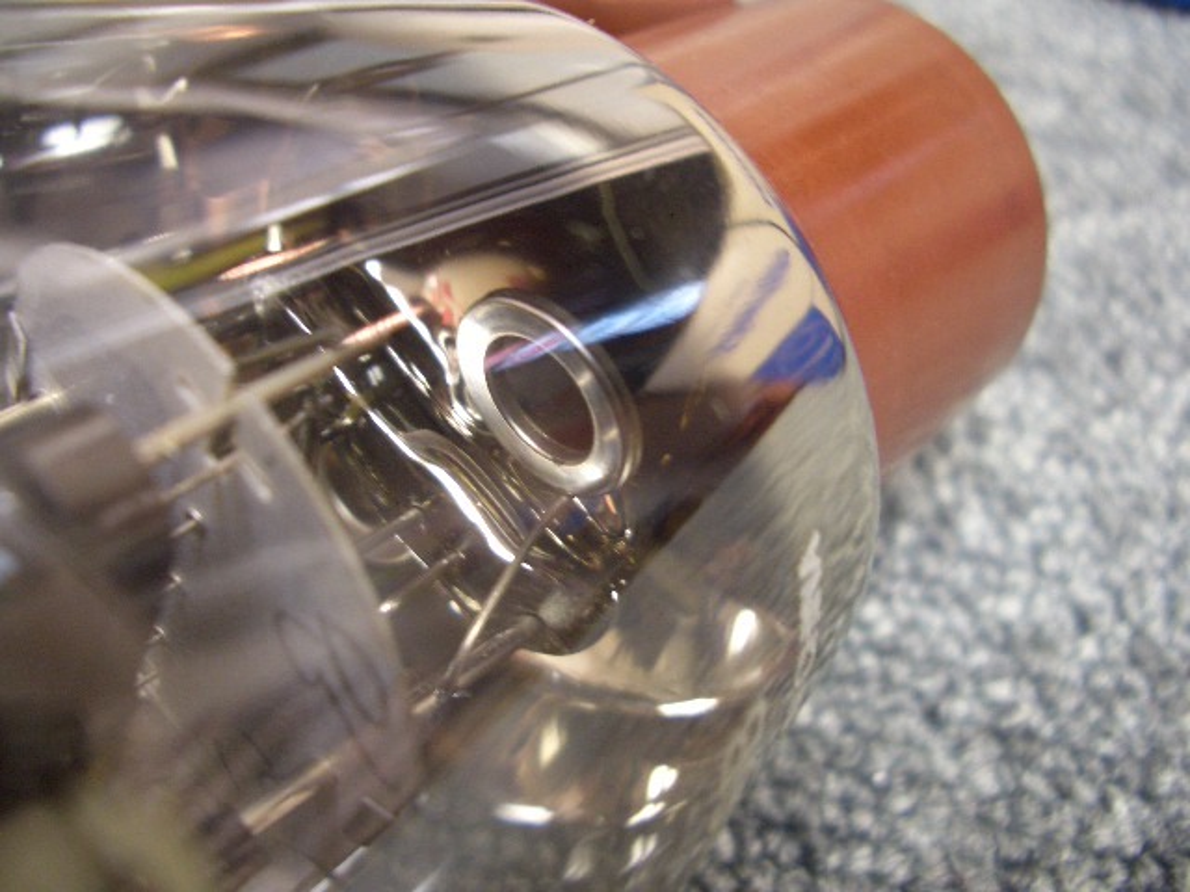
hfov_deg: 52.6
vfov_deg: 40.7
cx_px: 595
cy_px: 446
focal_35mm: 35
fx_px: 1203
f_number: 2.6
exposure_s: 1/8
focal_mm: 5.8
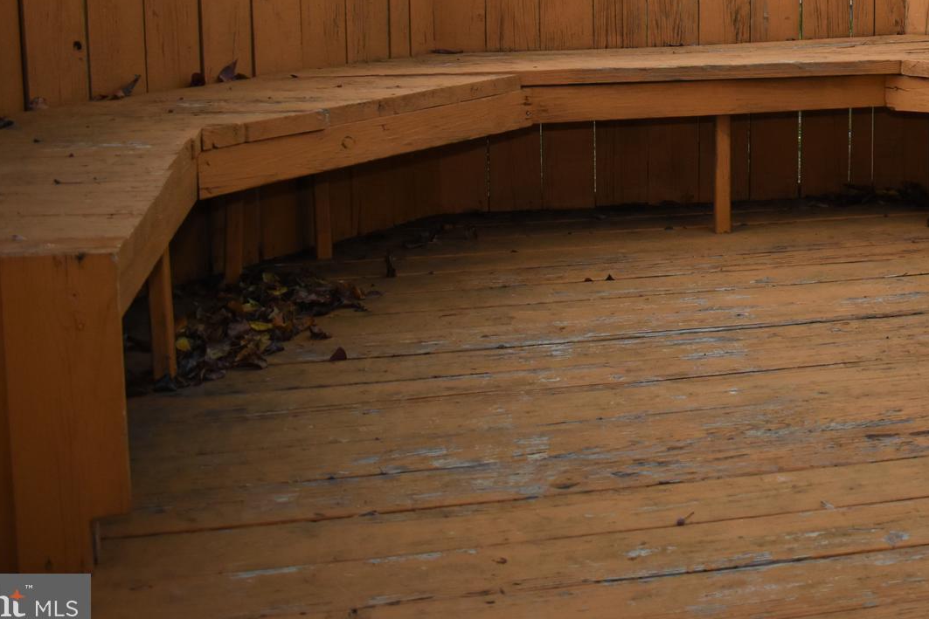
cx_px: 792
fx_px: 1342
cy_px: 41
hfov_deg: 36.4
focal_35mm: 52
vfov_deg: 25.1
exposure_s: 1/200
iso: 800
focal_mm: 18
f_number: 3.5
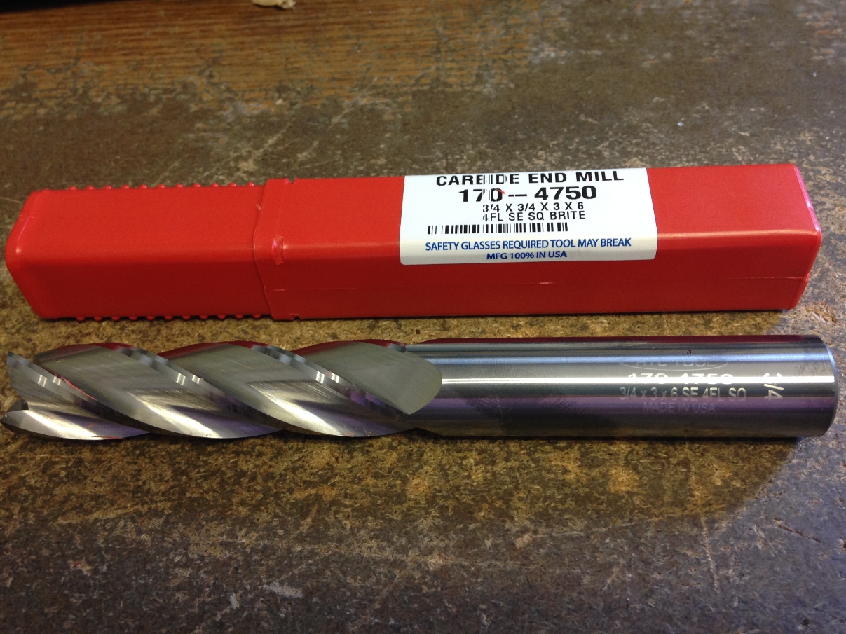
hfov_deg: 52.6
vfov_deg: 40.7
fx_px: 855
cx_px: 430
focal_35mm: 35
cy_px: 311
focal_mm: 4.12
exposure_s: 1/20
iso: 100
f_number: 2.4
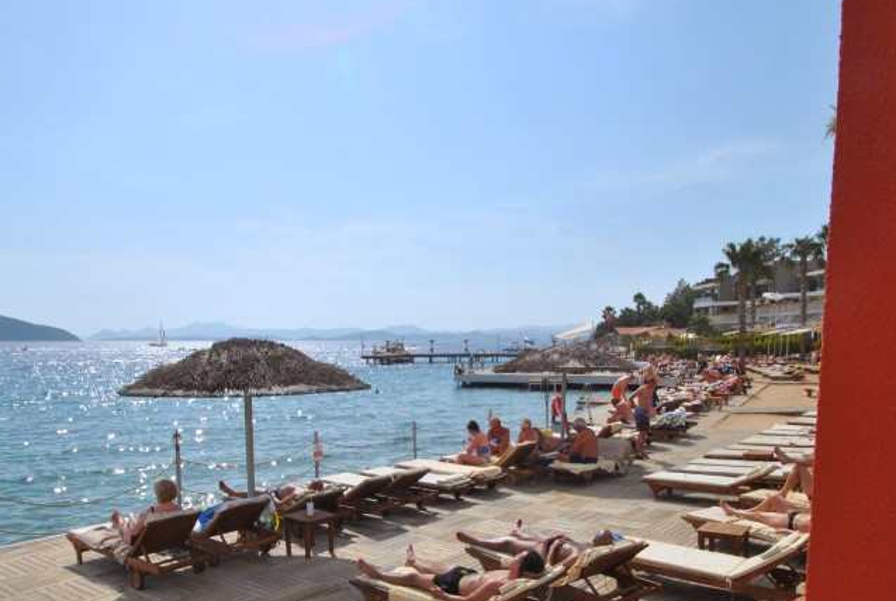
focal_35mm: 27
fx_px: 673
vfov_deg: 46.8
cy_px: 429
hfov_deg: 67.3
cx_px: 458
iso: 100
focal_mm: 10
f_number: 10
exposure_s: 1/400
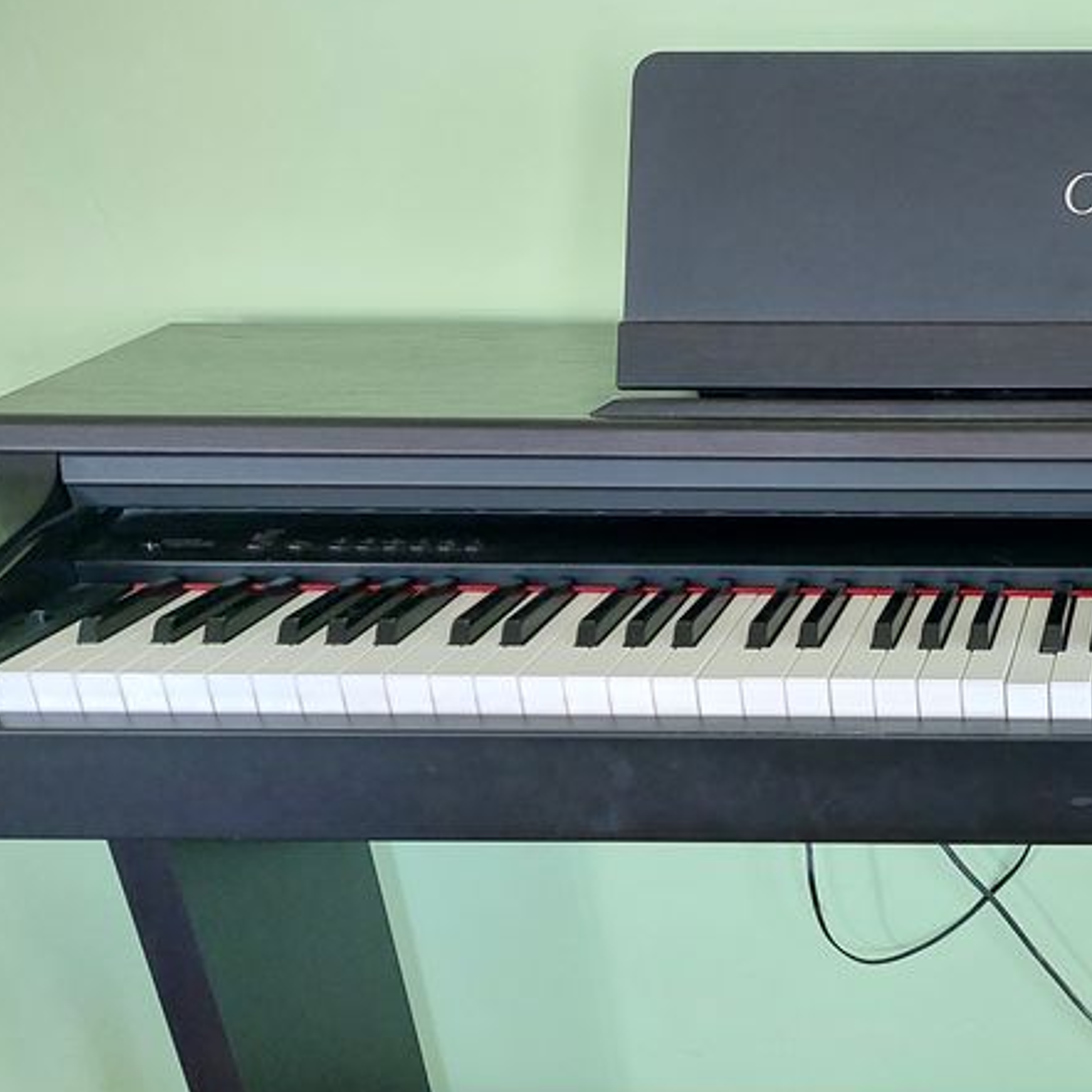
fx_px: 1785
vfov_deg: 33.2
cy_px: 857
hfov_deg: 30.6
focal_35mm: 50
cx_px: 1181
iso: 160
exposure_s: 1/50
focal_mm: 5.23
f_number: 1.8
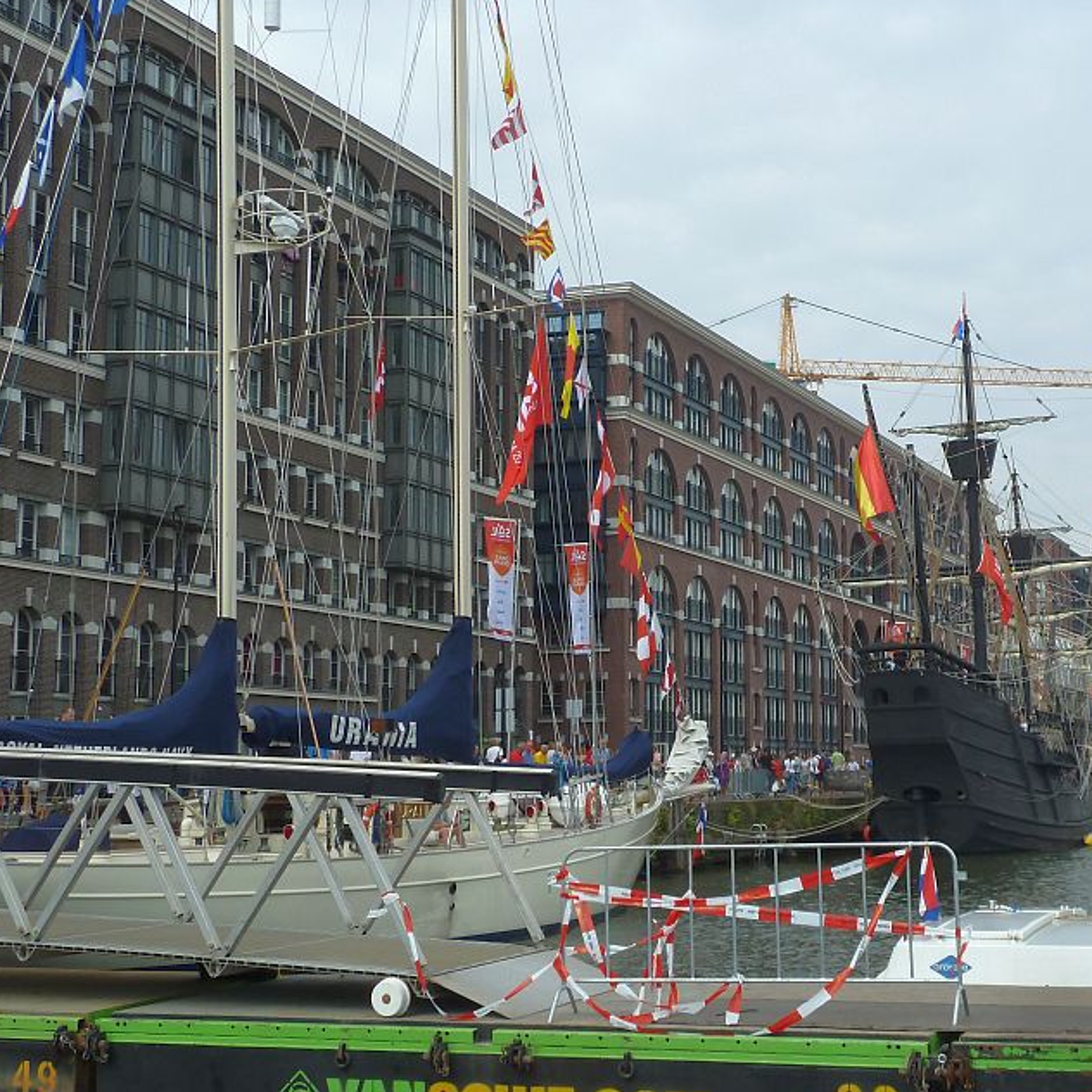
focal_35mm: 53
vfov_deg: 32.2
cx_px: 776
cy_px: 539
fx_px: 1892
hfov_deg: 31.8
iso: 80
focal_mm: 6.1
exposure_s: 1/500
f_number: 4
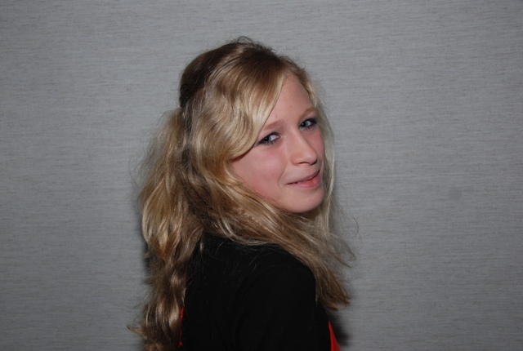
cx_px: 262
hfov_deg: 42.2
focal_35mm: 46
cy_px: 176
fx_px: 677
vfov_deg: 29.1
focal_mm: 31
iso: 200
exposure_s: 1/60
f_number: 5
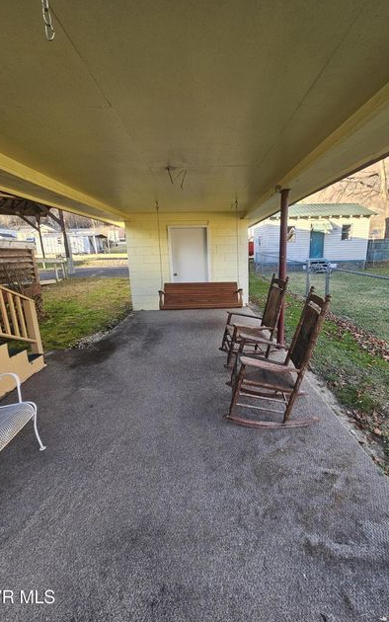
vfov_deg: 105.3
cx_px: 214
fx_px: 237
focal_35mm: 14
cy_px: 310
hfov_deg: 78.4
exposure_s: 1/120
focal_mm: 2.2
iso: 64
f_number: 2.2
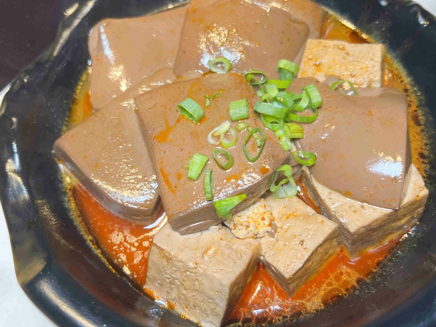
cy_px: 156
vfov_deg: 41.8
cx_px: 212
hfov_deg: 54.0
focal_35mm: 34
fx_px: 428
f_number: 1.5
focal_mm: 5.7
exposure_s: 1/120
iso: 100
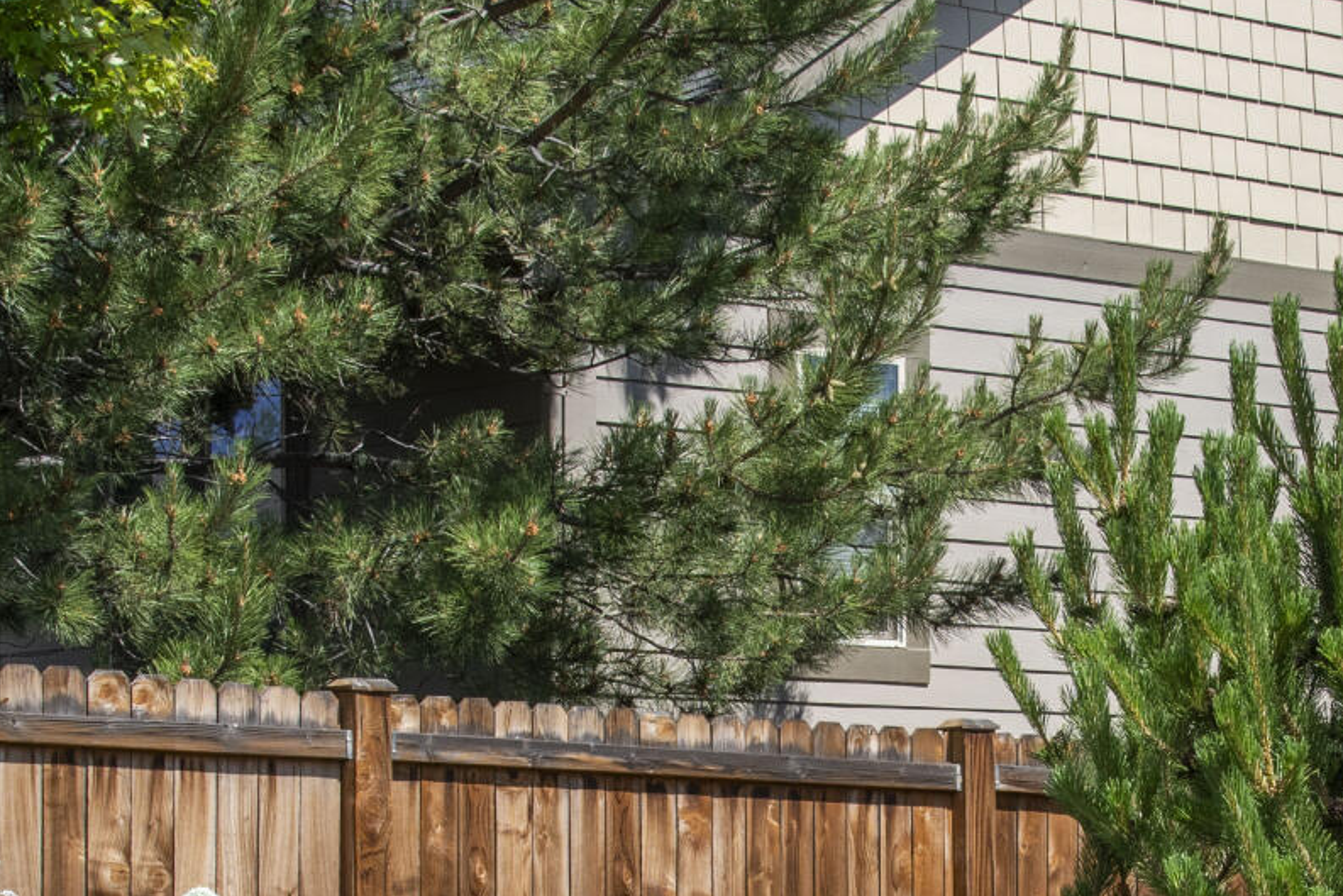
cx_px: 806
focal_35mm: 121
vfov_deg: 11.2
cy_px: 984
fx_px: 4514
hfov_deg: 16.9
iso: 200
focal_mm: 32
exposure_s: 1/250
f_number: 11
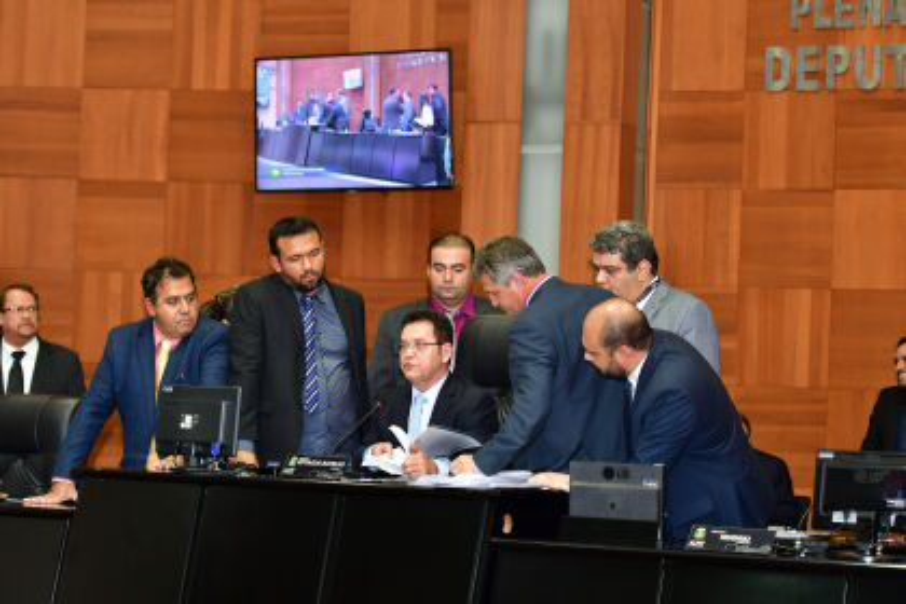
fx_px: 3095
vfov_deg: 11.1
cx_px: 453
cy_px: 302
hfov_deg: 16.7
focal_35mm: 123
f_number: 2.8
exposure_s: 1/125
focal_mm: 82
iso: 1000
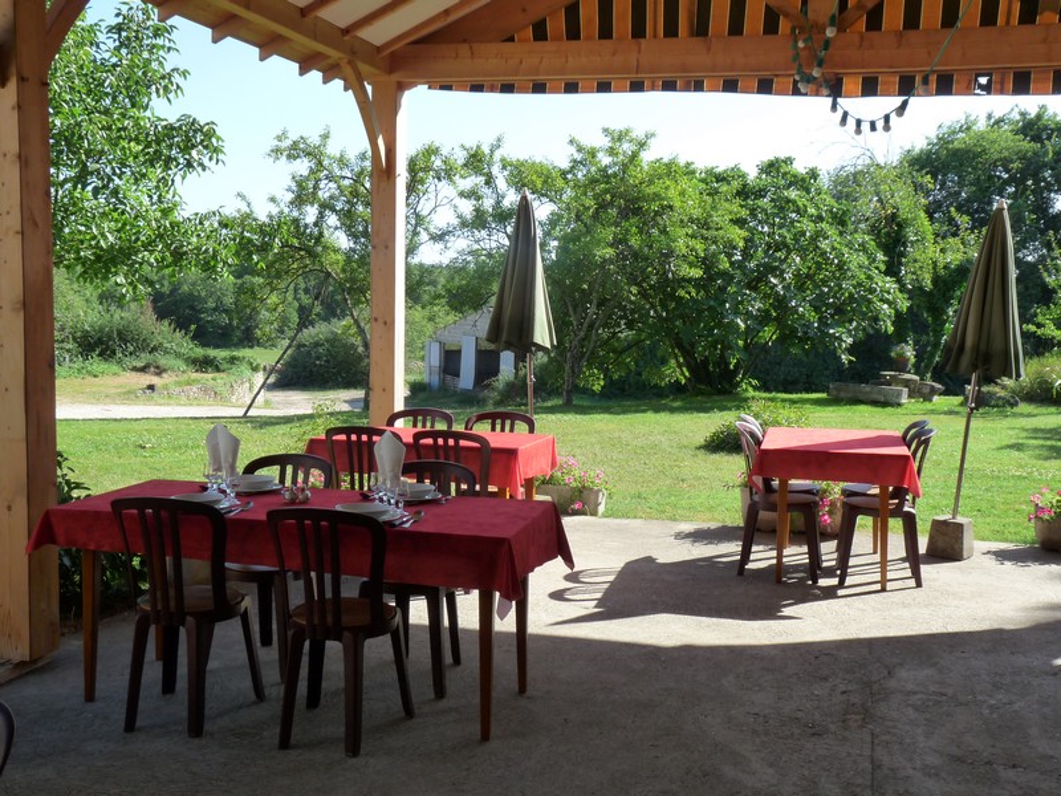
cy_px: 398
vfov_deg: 36.0
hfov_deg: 46.8
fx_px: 1226
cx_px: 530
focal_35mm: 40
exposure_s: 1/250
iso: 160
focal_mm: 7.2
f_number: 5
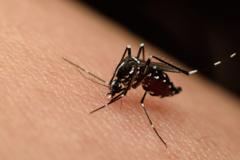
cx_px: 120
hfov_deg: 24.6
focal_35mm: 82
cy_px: 80
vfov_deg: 16.5
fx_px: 550
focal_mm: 55
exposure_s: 1/125
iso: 200
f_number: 22
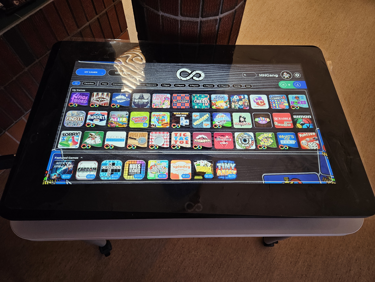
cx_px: 188
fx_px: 249
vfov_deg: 58.9
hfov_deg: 73.9
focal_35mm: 23
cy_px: 141
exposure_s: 1/120
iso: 320
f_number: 1.8
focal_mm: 5.4
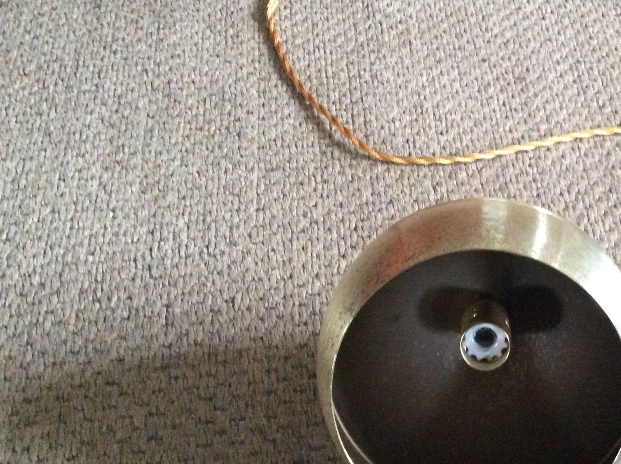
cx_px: 464
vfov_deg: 30.2
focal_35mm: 48
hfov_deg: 38.7
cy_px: 233
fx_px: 860
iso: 400
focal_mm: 3.3
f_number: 2.4
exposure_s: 1/17
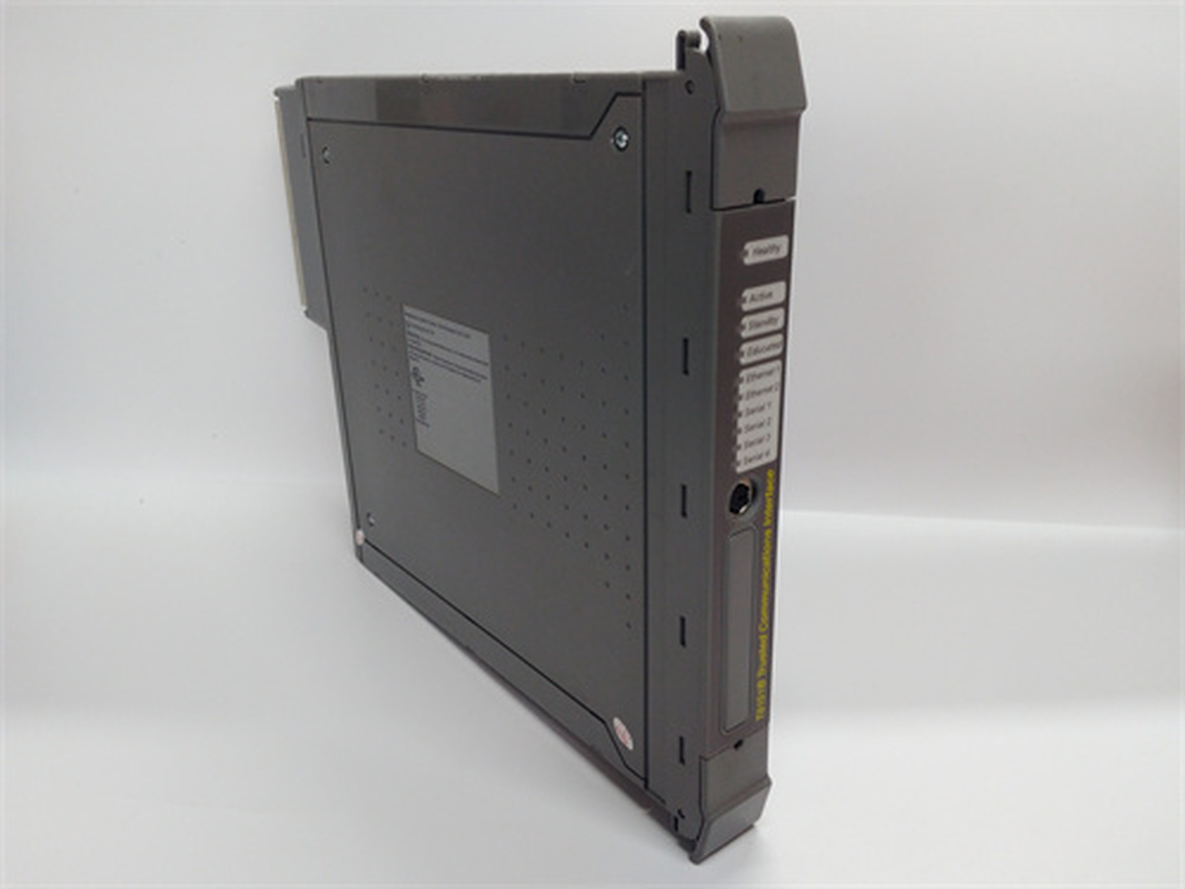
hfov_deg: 65.3
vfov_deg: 51.4
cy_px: 444
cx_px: 592
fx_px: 924
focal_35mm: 27
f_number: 2
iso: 132
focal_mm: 3.79
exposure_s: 1/33
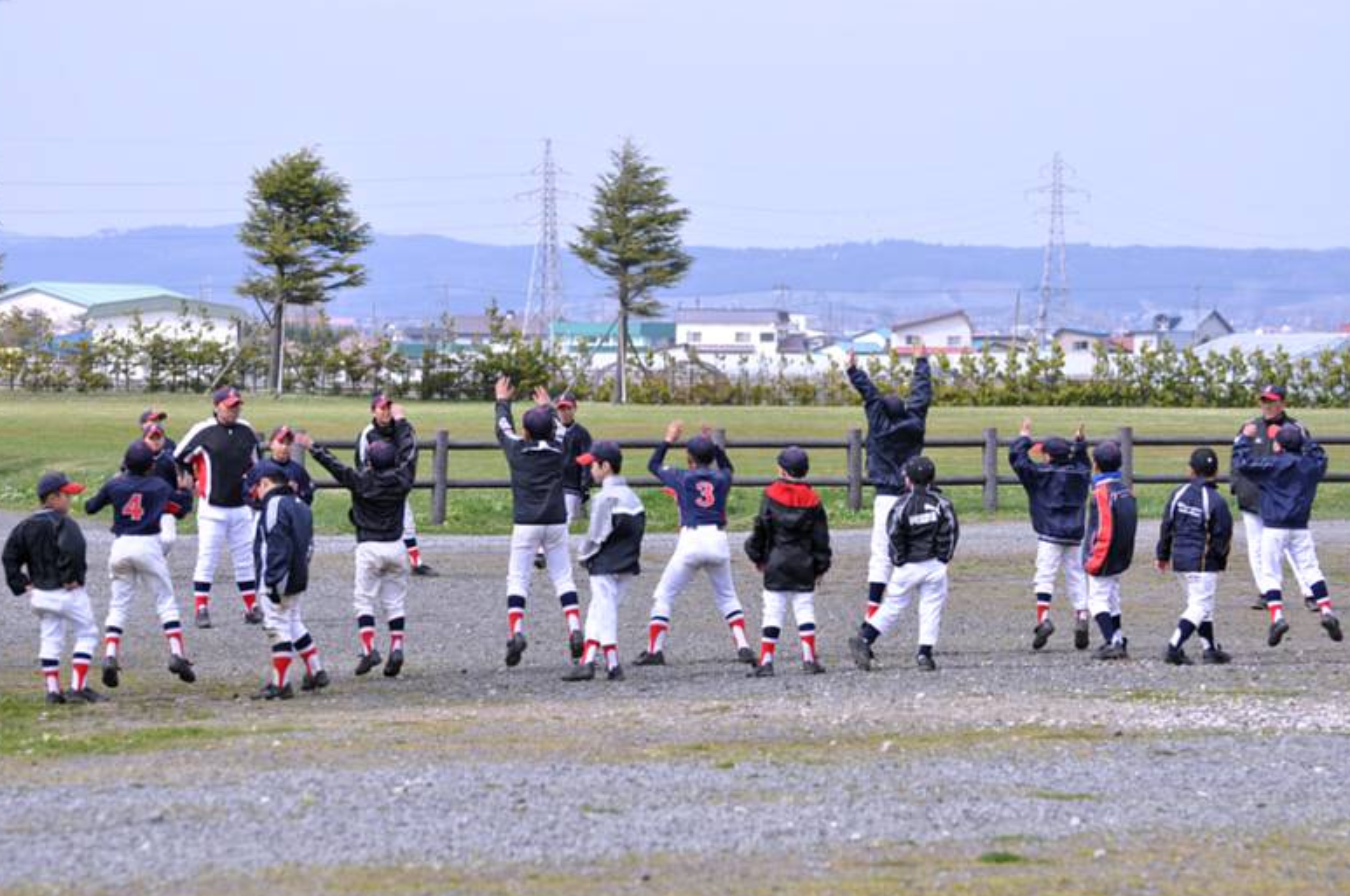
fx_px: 6740
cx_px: 674
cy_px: 458
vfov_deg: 7.6
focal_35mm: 180
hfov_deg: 11.4
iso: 400
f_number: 6.3
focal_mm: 116
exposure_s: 1/1600
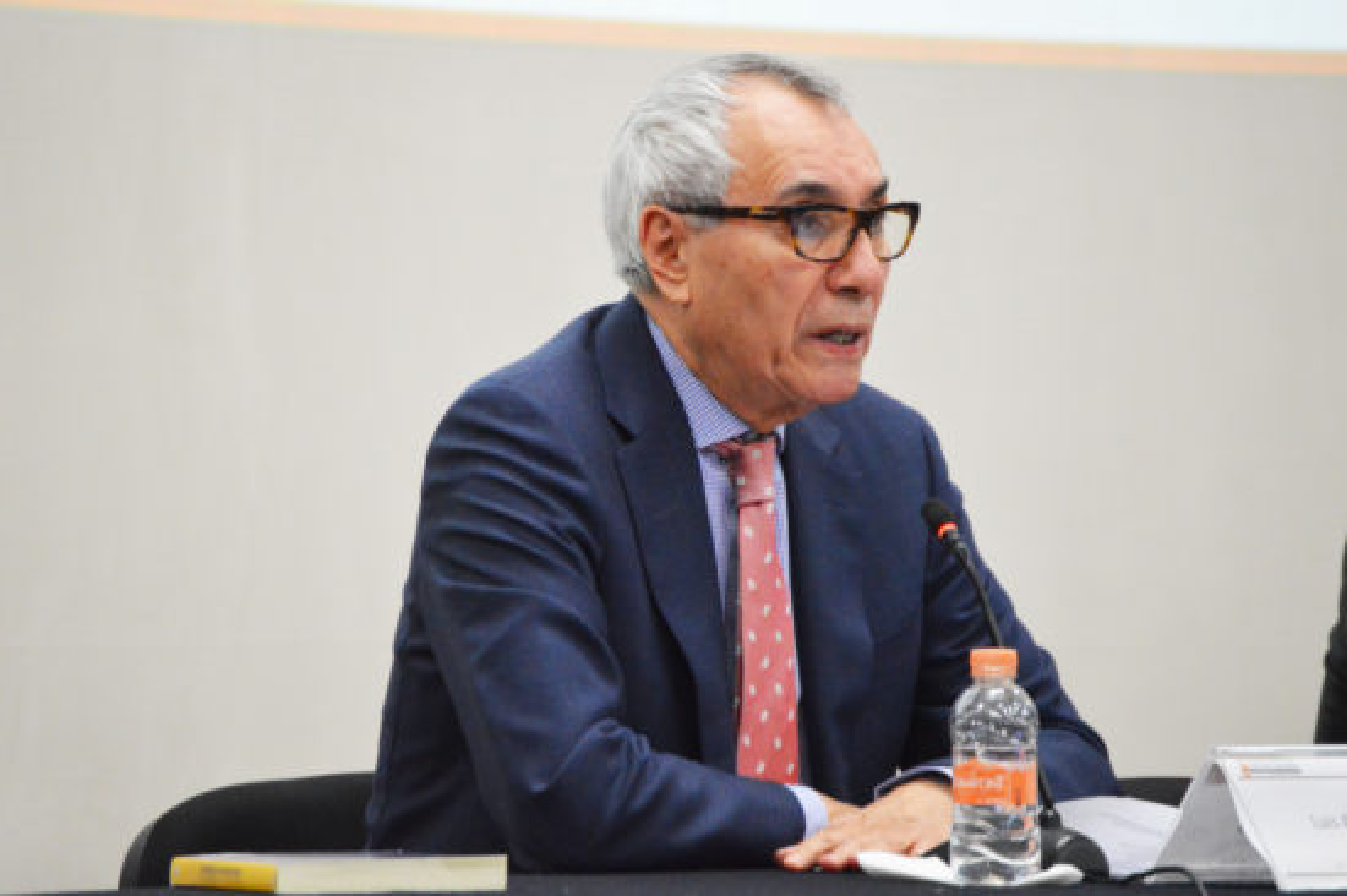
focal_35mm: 278
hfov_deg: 7.4
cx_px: 674
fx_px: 10377
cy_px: 448
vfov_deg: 4.9
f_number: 5.6
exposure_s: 1/100
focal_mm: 185
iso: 3200
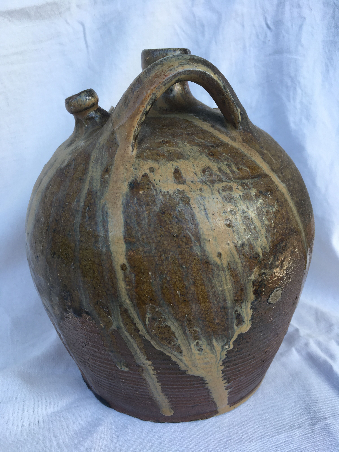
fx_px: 379
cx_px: 170
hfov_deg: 48.2
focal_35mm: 29
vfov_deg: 61.7
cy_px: 226
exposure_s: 1/180
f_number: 2.2
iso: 25
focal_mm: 4.15
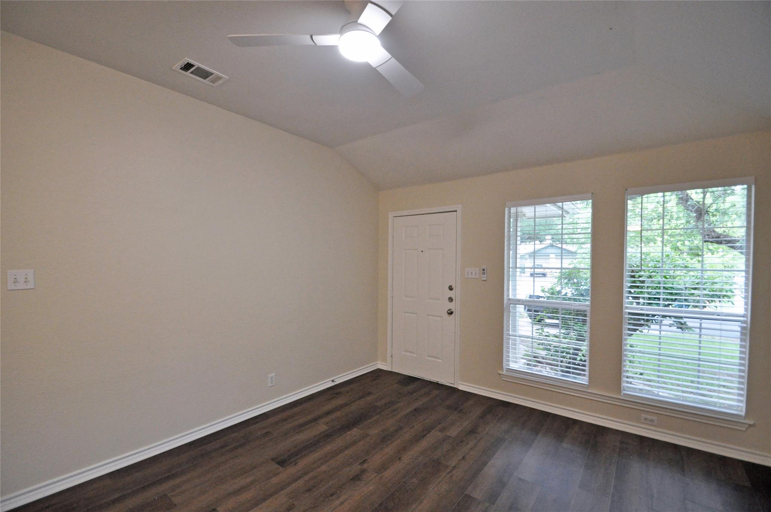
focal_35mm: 15
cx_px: 386
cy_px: 256
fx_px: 321
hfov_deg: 100.5
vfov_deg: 77.2
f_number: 4
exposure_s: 1/160
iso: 1250
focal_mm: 10
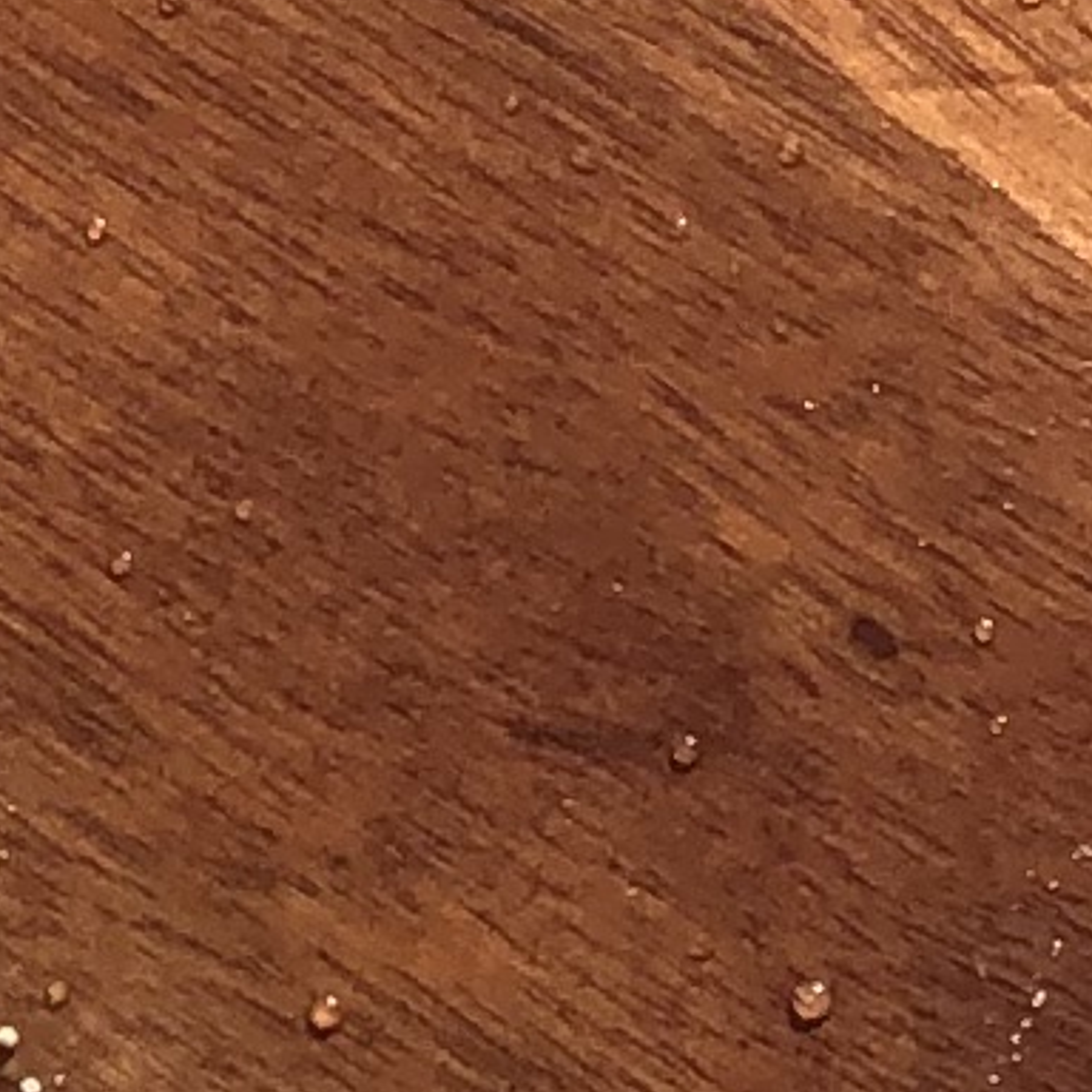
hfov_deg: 3.5
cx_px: 3853
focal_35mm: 482
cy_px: 410
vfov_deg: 3.6
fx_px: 17203
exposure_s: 1/923
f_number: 2.4
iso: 16
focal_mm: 6
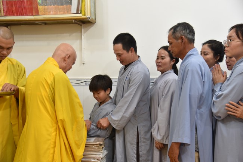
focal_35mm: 46
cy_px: 81
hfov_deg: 42.7
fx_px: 311
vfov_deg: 29.3
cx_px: 122
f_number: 4
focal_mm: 46
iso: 720
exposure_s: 1/60
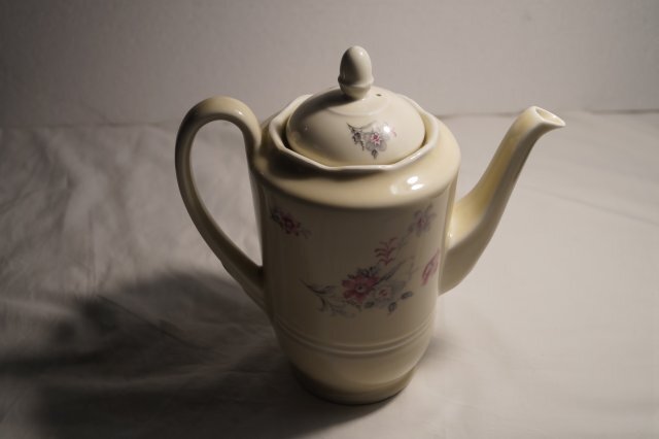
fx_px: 768
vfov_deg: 31.9
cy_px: 220
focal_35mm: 42
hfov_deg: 46.4
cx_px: 330
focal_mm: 28
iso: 500
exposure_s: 1/60
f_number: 4.5
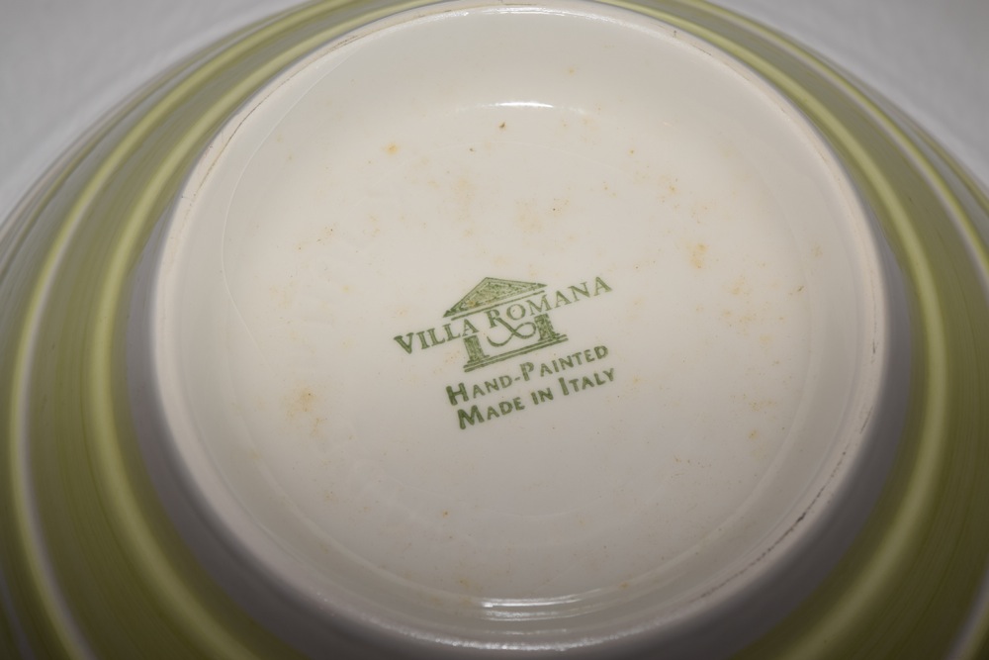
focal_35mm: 82
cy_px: 330
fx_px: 2267
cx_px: 494
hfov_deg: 24.6
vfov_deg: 16.6
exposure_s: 1/60
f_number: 5.6
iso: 100
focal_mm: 55
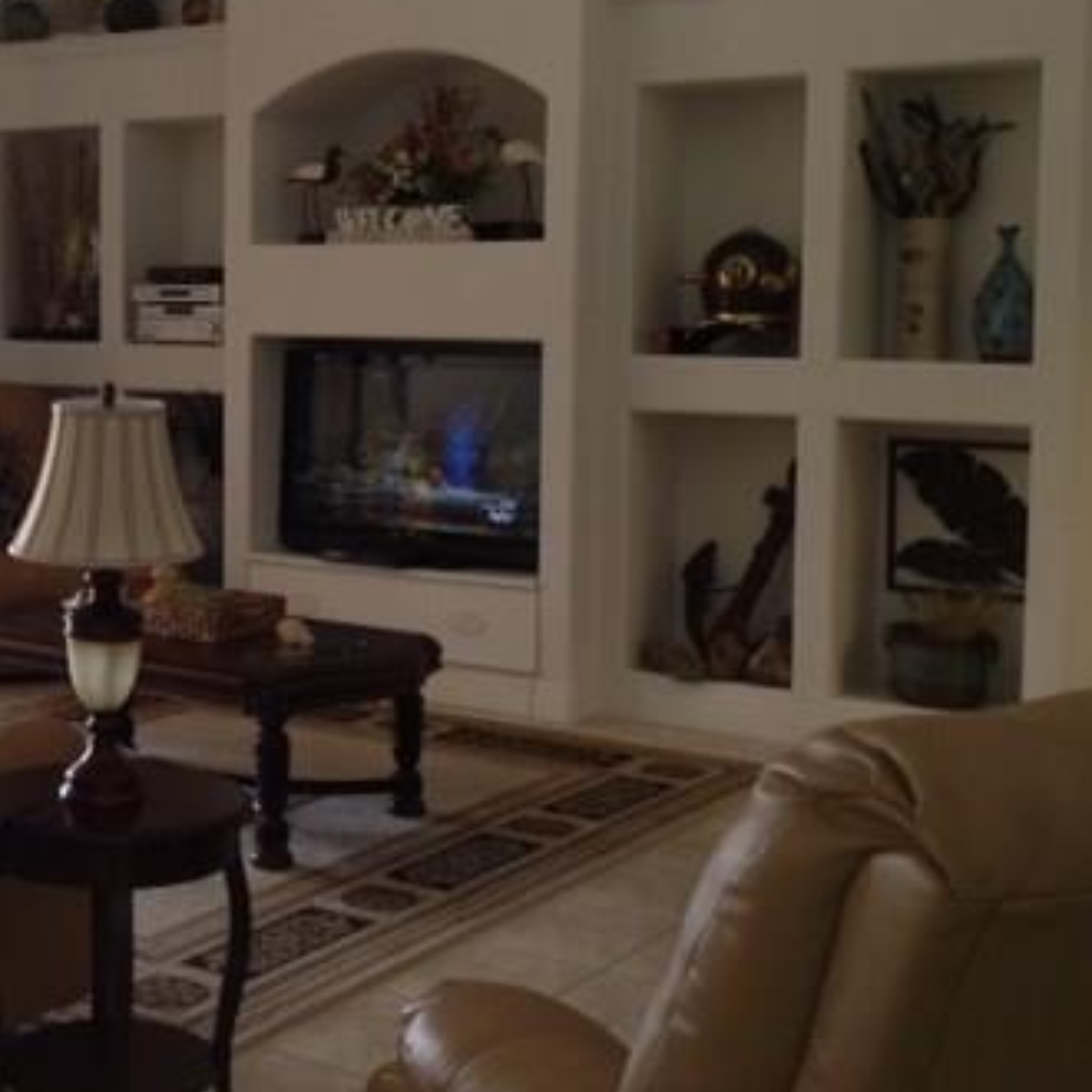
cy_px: 430
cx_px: 156
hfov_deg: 27.8
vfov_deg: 28.5
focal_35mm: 60
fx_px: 2141
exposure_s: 1/20
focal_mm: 4.28
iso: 50
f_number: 2.4
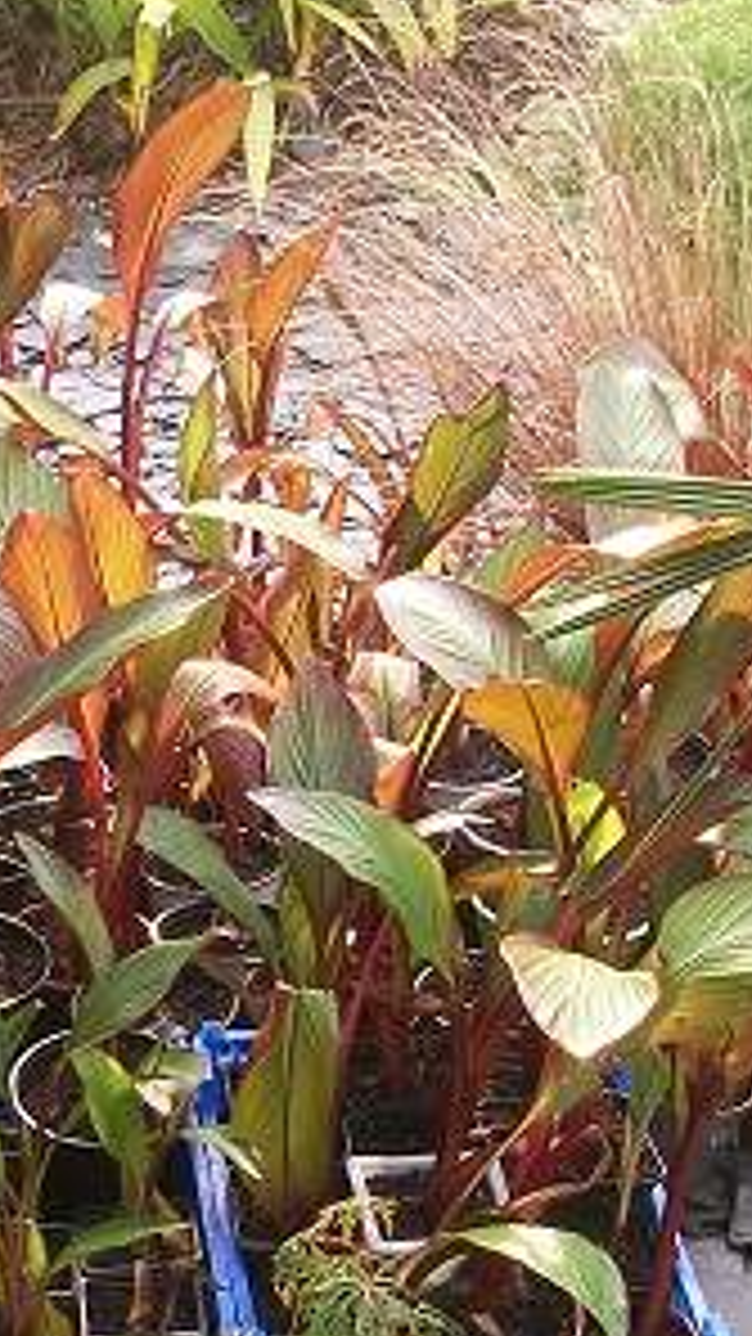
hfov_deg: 12.8
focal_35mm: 94
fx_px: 3333
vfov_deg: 22.3
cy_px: 1102
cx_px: 119
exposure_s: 1/80
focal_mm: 6.3
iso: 80
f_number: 3.1
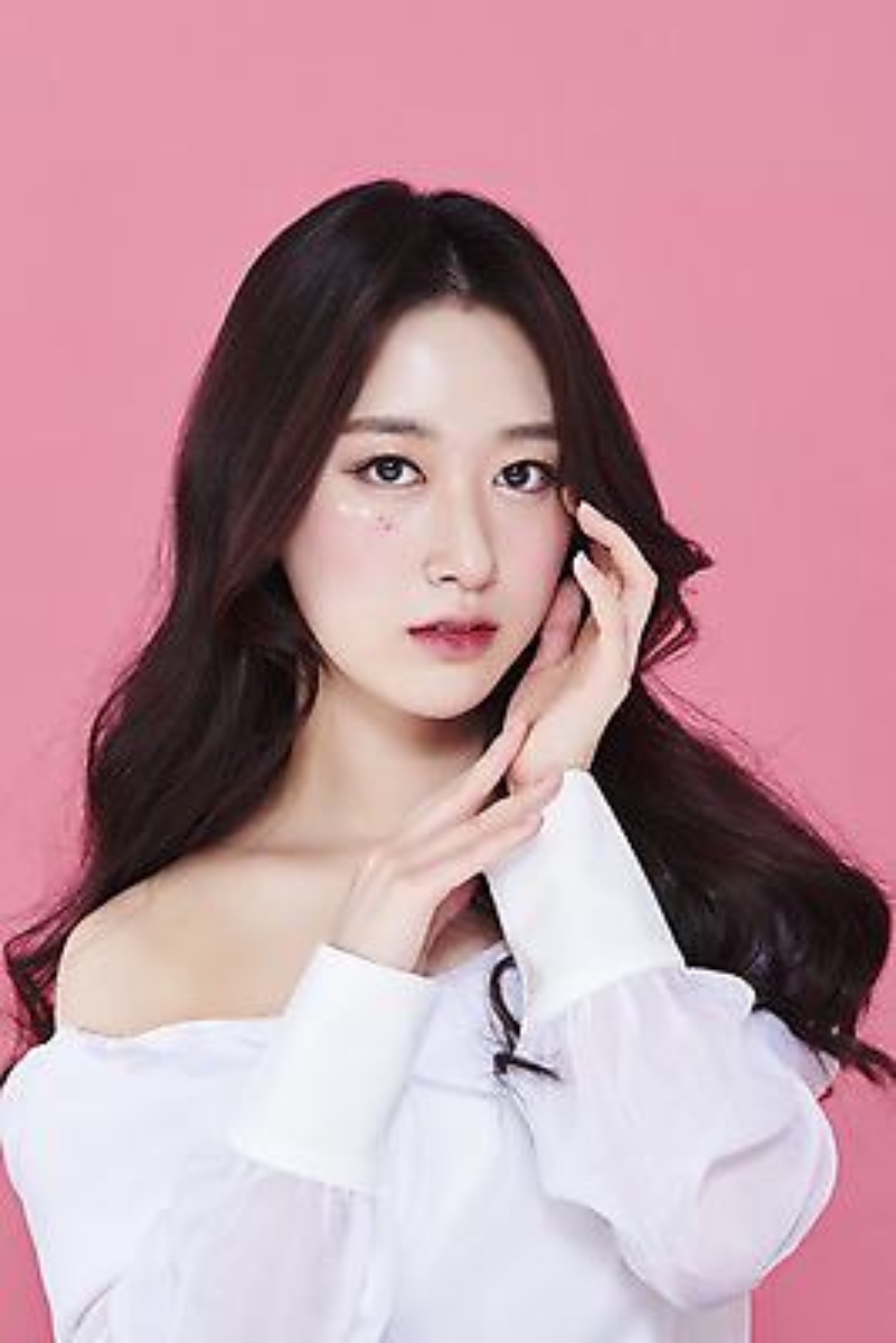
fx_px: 3916
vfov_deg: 19.4
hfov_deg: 13.1
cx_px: 448
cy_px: 672
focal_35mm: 105
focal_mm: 105
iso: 64
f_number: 11
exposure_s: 1/125
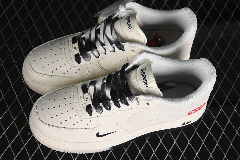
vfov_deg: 18.2
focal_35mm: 75
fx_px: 500
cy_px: 80
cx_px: 120
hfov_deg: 27.0
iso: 160
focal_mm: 50
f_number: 7.1
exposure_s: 1/100
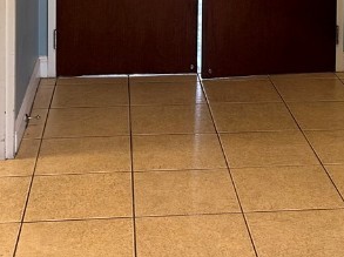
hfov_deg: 23.3
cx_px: 202
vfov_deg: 16.4
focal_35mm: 84
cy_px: -95
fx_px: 834
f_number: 1.78
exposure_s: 1/60
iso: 125
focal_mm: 6.86
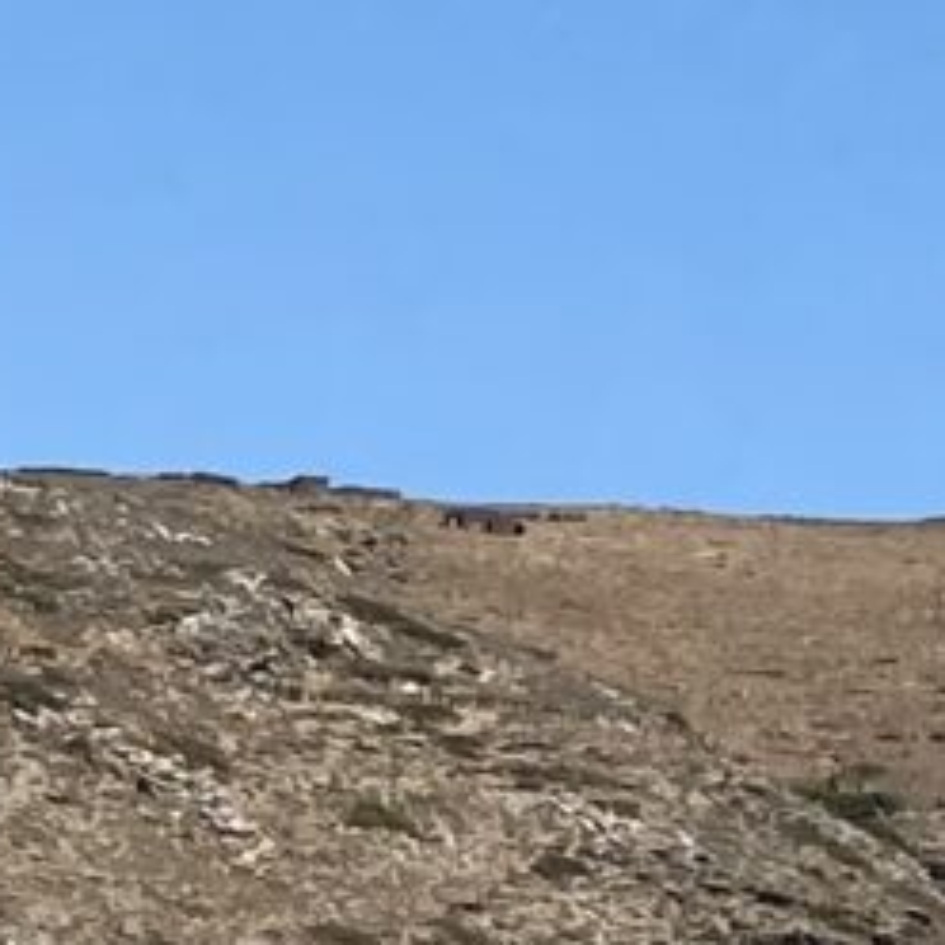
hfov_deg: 7.3
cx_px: 1353
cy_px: 1524
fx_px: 7320
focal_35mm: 237
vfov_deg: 7.2
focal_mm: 4.25
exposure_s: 1/3125
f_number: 1.8
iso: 32
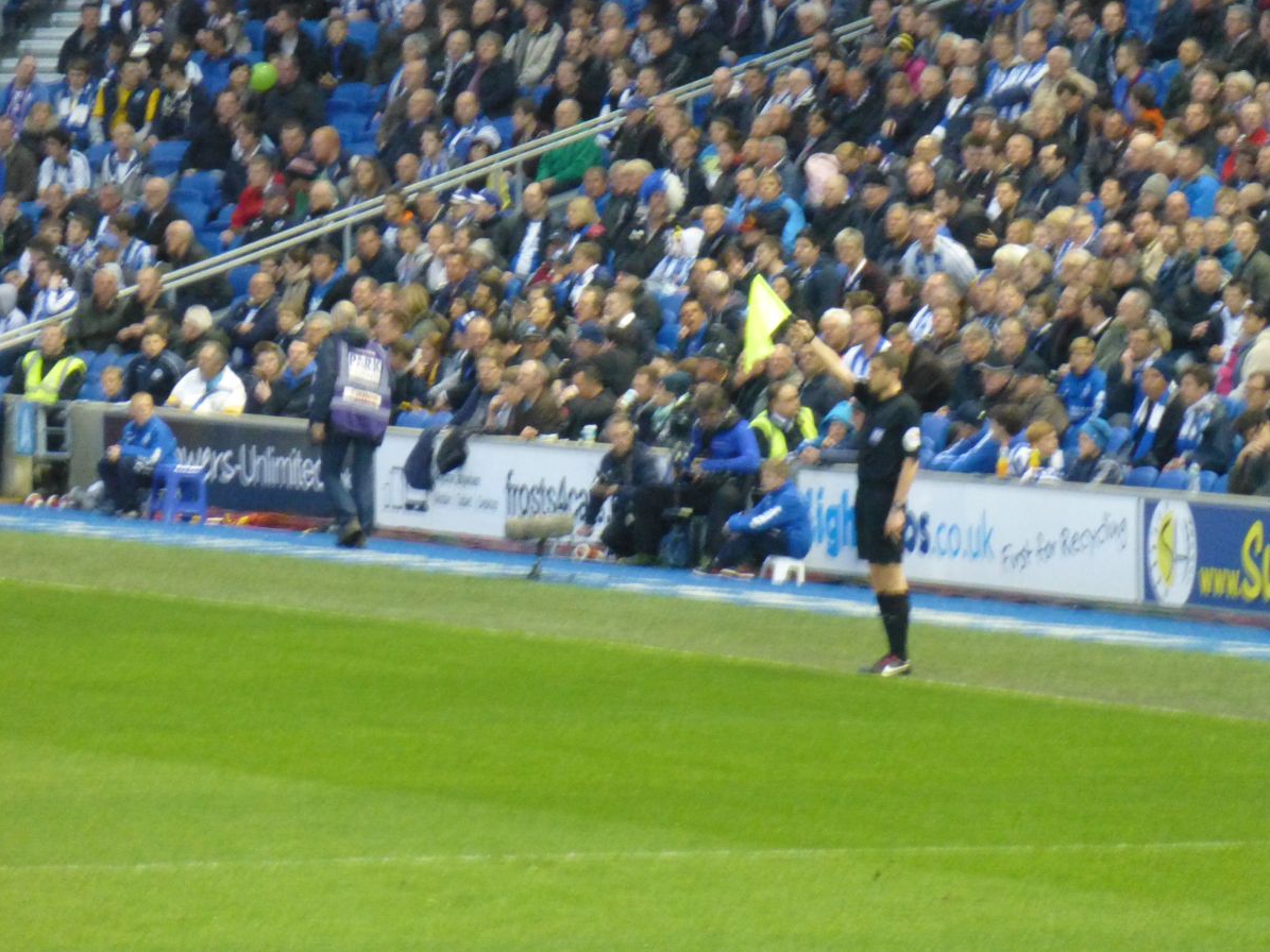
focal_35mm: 482
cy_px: 476
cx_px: 636
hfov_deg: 4.1
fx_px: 17682
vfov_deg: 3.1
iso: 1600
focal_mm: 86
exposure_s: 1/30
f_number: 6.4
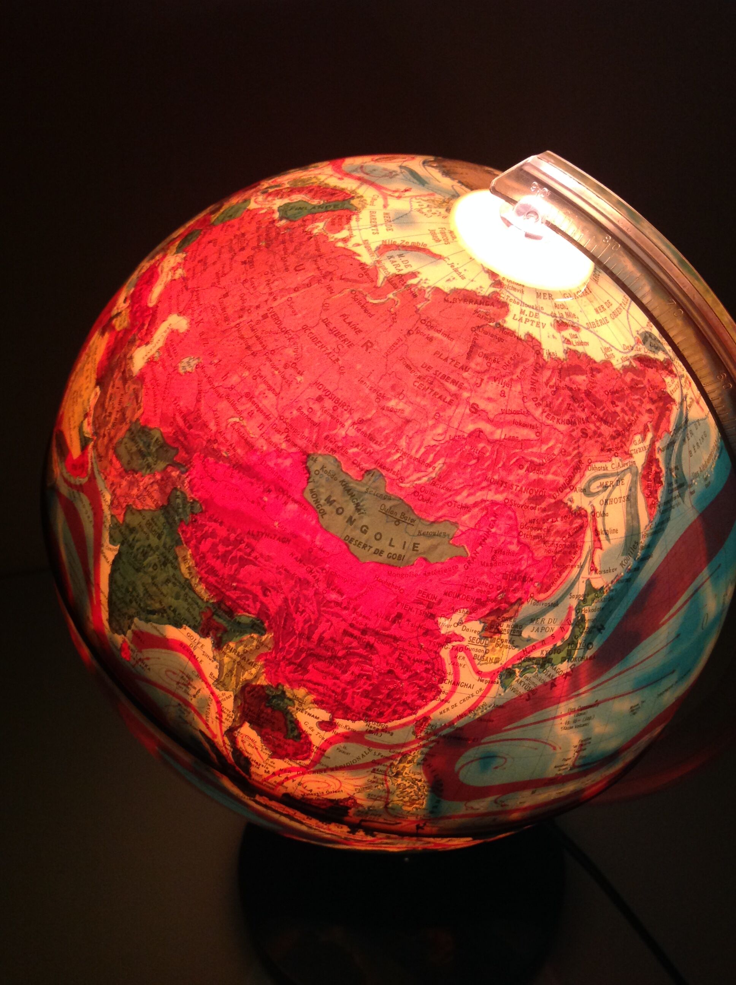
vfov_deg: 52.7
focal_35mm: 35
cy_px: 492
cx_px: 368
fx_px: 995
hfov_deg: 40.6
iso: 160
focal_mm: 4.28
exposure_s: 1/17
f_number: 2.4
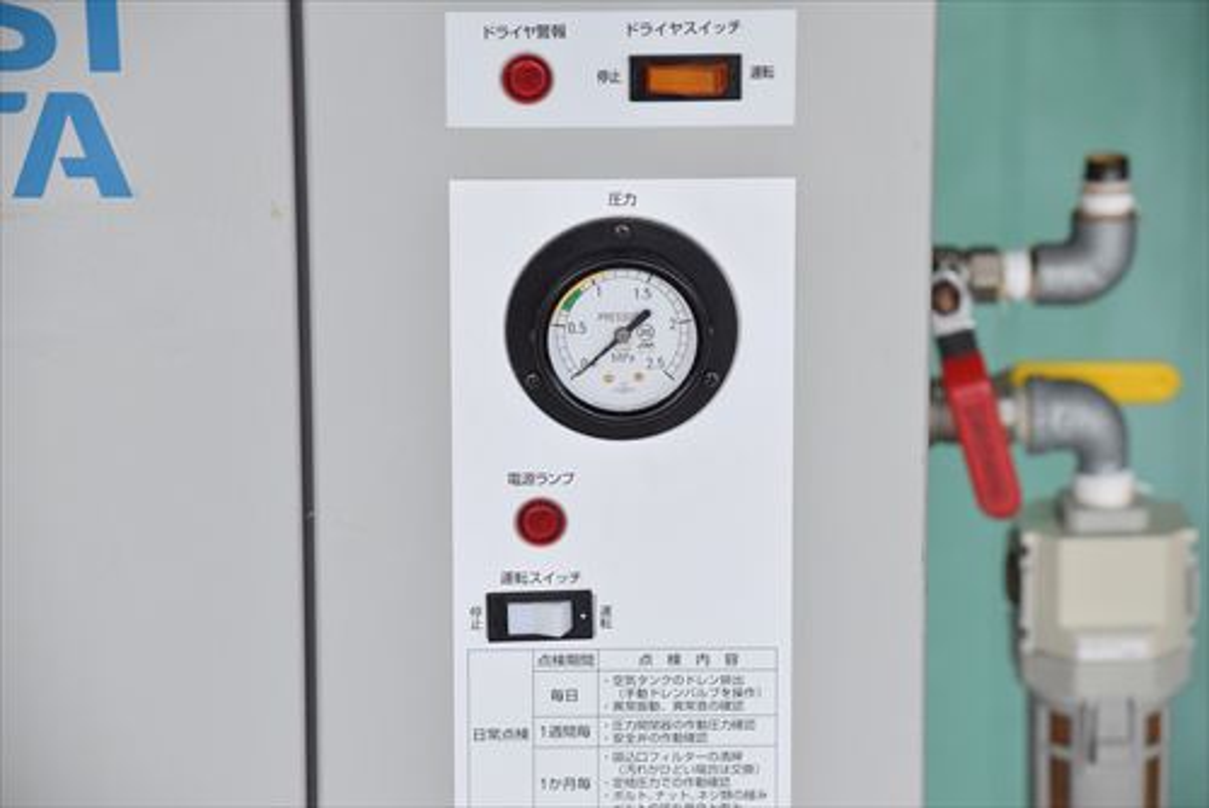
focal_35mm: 138
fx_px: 4637
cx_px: 604
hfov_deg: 14.9
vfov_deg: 10.0
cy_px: 404
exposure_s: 1/1000
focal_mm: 92
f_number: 6.3
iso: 1250
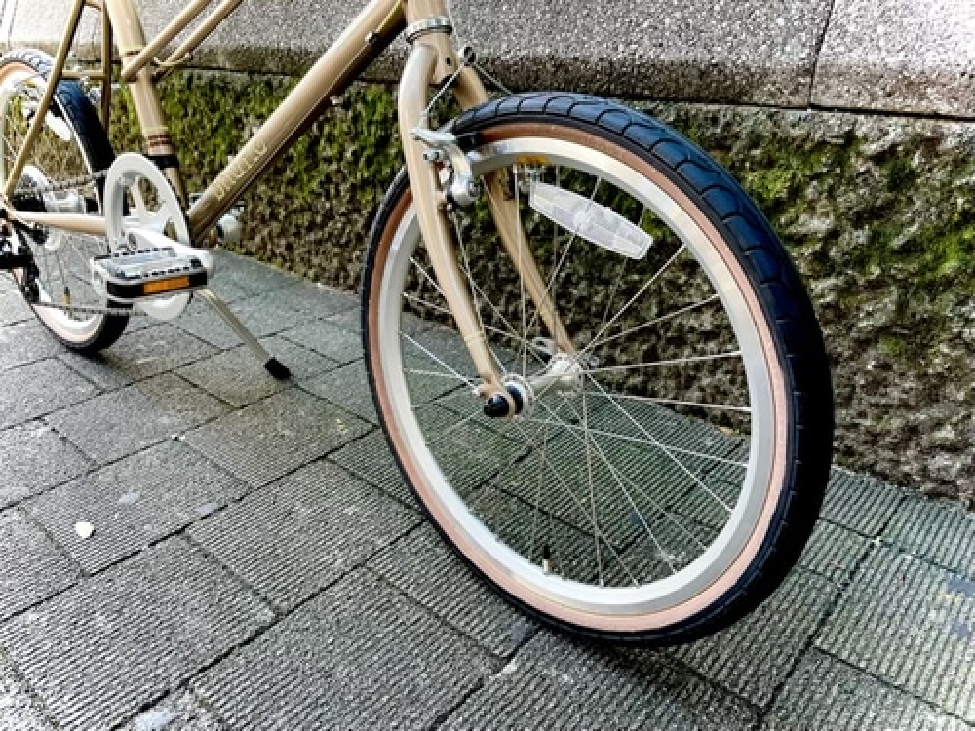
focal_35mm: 26
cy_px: 366
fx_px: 732
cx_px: 488
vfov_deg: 53.1
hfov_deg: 67.3
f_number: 1.6
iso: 125
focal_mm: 4.2
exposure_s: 1/121
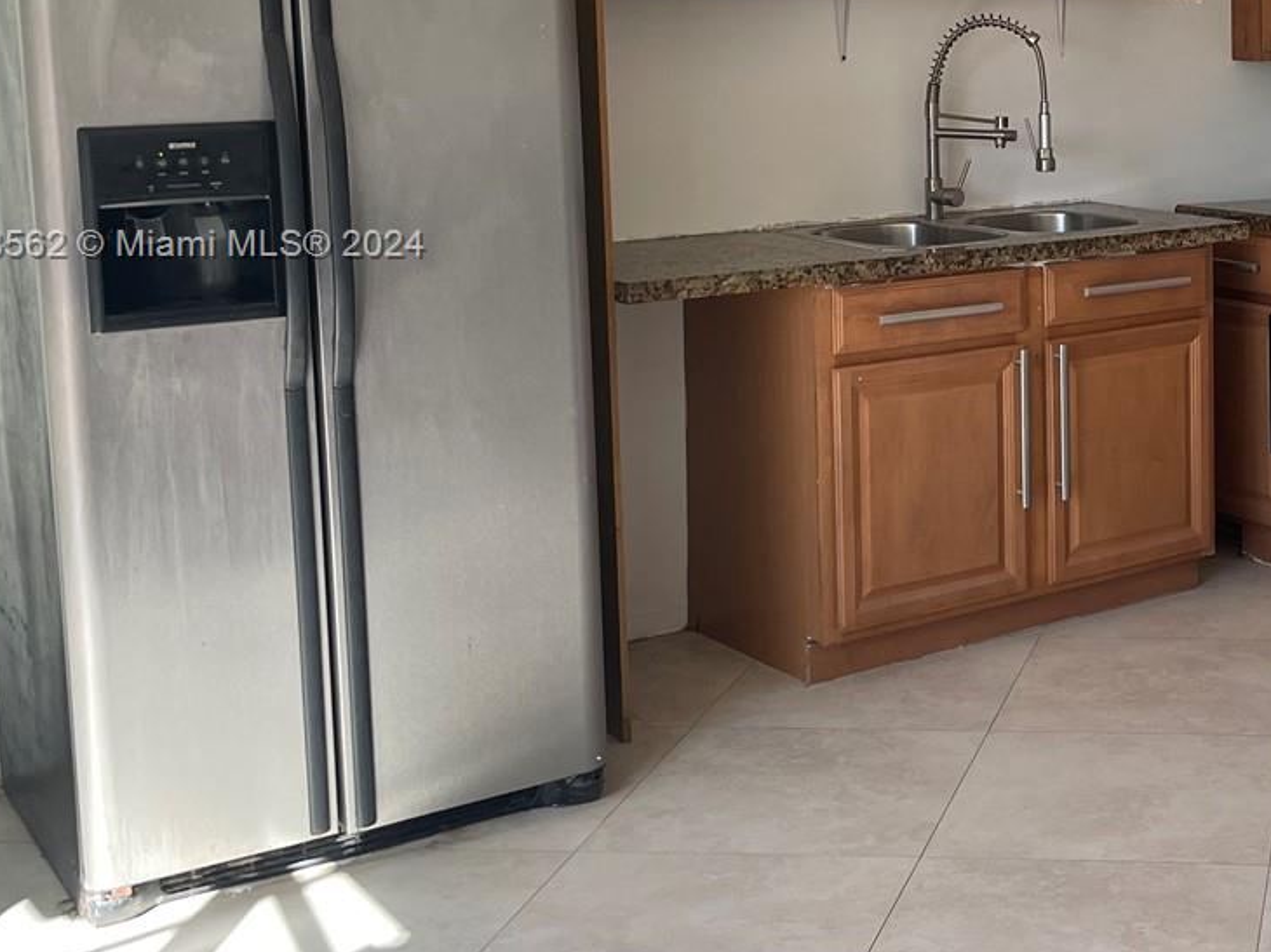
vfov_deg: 25.4
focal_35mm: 57
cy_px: 247
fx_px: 2092
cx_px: 1261
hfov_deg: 31.4
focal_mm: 4.2
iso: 64
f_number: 1.6
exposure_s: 1/121
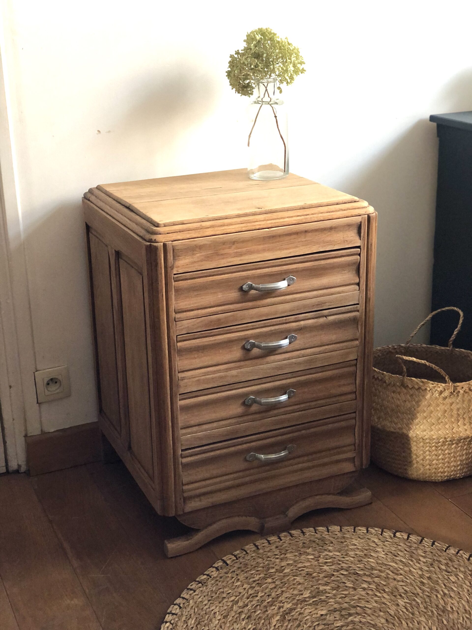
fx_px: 945
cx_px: 236
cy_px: 315
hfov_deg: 28.0
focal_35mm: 52
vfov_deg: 36.8
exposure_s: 1/15
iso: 160
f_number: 2.4
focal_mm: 6
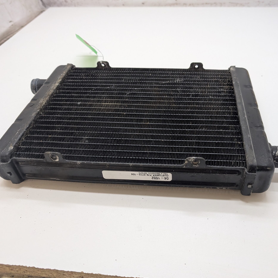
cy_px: 138
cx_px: 159
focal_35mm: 29
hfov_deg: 55.4
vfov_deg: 55.6
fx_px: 263
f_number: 1.68
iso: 455
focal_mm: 6.9
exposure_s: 1/276
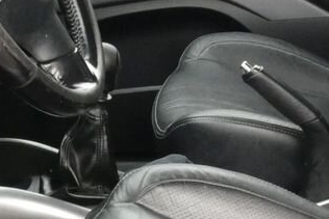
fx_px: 1262
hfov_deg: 14.8
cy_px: 57
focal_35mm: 138
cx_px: 252
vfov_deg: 9.9
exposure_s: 1/80
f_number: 5.6
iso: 800
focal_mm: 7.3
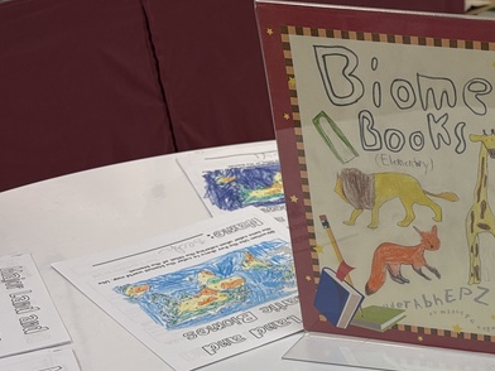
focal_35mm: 68
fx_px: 972
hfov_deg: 25.3
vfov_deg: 20.7
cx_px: 611
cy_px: 395
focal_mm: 5.96
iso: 40
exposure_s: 1/120
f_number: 1.6
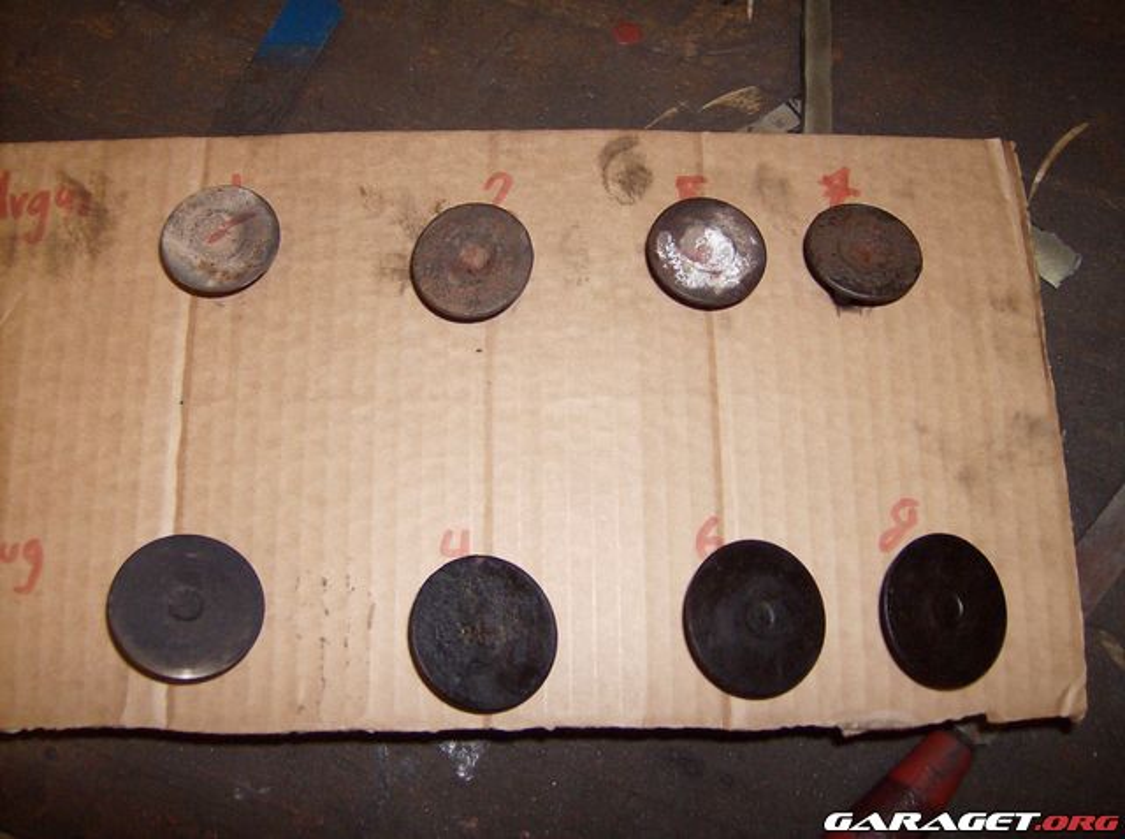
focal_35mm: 36
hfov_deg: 51.5
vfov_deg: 39.5
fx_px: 1167
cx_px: 562
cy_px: 420
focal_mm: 6
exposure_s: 1/60
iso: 200
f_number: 2.8
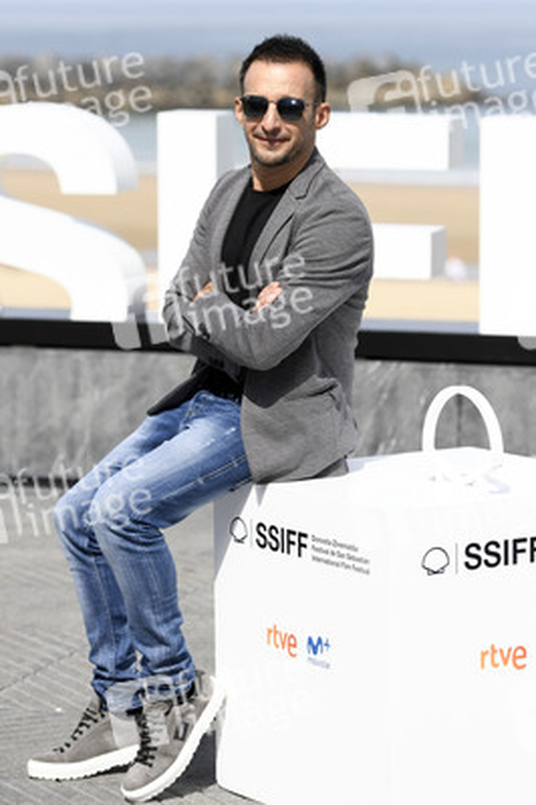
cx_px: 268
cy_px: 402
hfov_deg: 12.2
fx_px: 2505
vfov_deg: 18.3
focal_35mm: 112
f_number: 4
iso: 200
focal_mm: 112
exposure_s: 1/2500
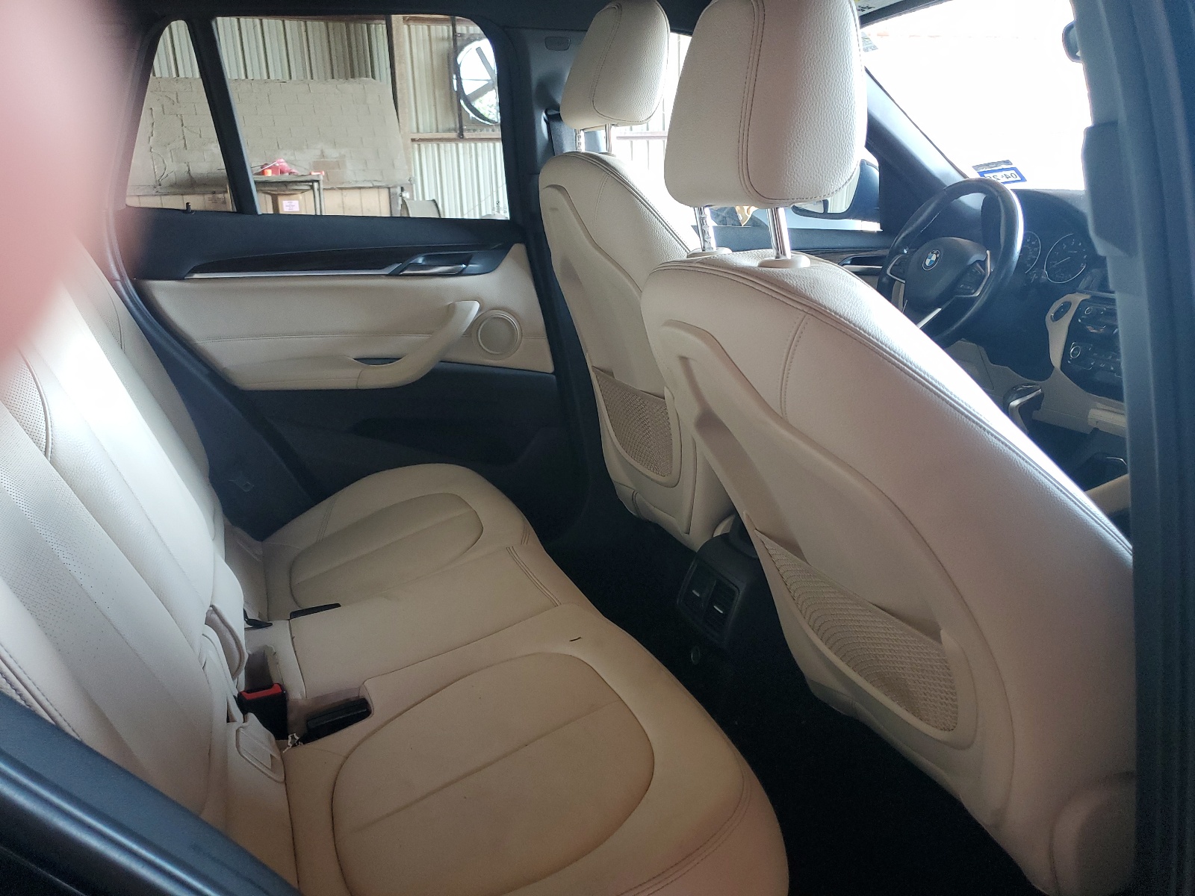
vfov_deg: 53.1
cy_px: 448
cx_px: 598
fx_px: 898
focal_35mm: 26
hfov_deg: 67.3
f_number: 1.5
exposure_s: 1/60.2
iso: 101
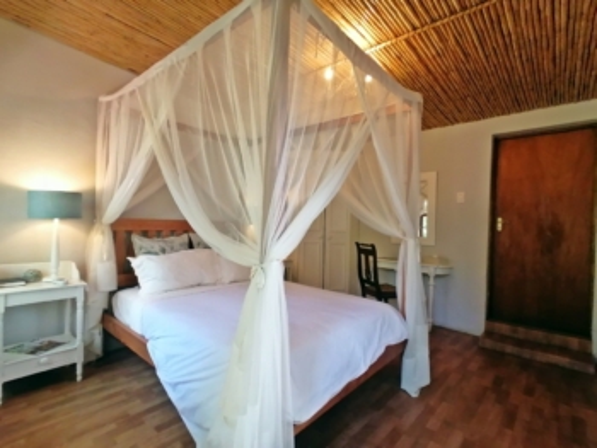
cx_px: 298
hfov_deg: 91.0
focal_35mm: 17
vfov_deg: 74.8
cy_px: 224
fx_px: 293
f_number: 2.4
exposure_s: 1/33.3
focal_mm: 1.78
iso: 200
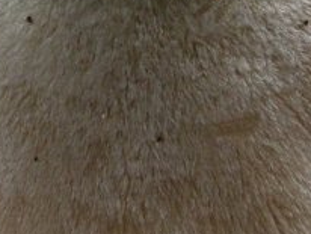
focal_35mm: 233
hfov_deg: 8.5
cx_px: 98
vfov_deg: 6.4
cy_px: 44
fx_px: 2096
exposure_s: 1/8
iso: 100
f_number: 5.5
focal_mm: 12.4
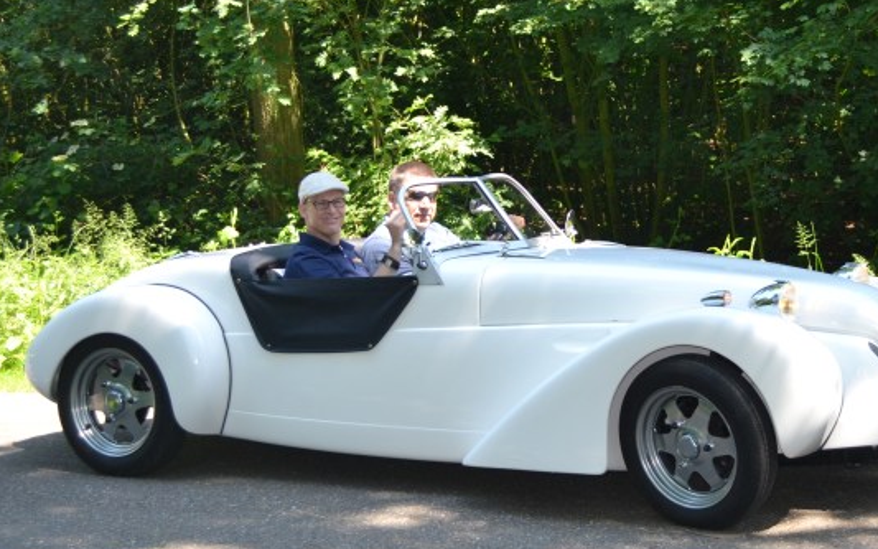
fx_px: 2058
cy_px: 164
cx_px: 585
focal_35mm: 86
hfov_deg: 24.0
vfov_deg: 15.1
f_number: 4.5
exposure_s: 1/125
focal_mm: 30
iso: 180
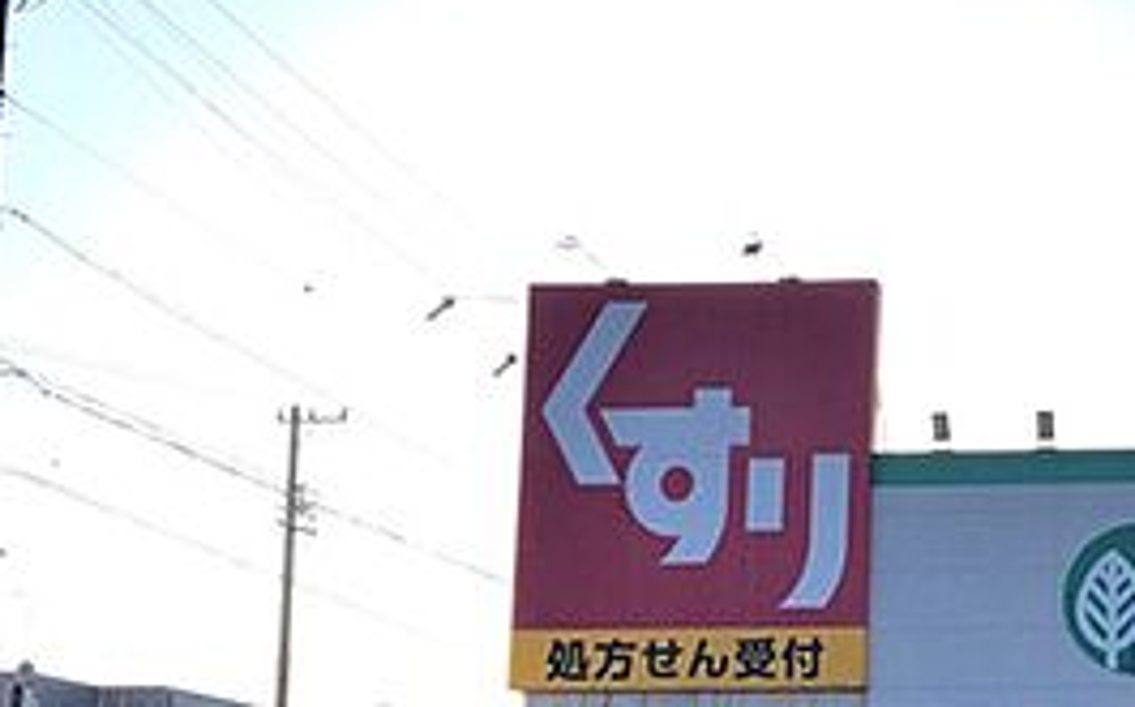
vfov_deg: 17.8
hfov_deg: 26.3
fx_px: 2225
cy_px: 608
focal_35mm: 72
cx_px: 1255
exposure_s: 1/1319
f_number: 2.2
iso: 32
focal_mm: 4.15
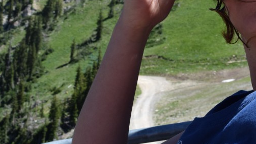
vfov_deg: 18.3
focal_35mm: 64
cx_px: 190
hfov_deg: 32.3
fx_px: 434
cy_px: -2
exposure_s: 1/320
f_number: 9
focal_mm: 20
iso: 200
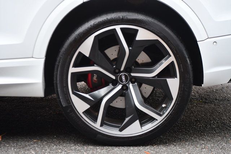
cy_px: 77
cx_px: 116
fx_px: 886
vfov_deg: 9.9
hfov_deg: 14.9
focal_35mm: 138
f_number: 4.8
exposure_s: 1/125
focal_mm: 92
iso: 800
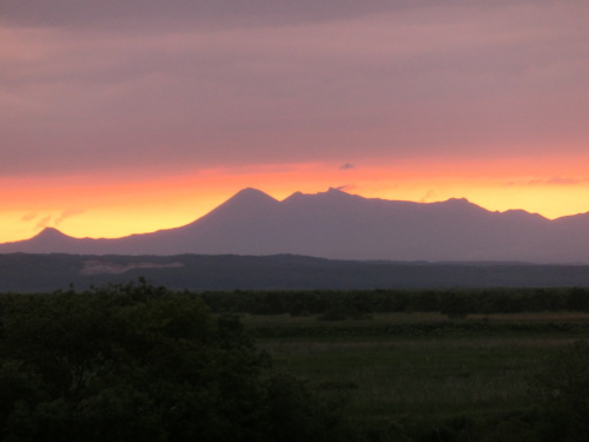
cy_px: 221
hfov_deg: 9.1
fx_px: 3709
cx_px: 294
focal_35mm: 218
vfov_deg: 6.8
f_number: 5.7
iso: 250
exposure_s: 1/60
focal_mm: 38.58
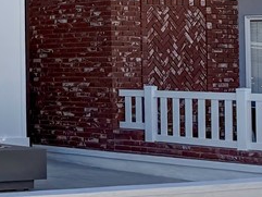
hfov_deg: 15.1
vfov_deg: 13.6
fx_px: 772
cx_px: -283
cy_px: -99
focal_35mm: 102
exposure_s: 1/4700
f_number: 1.8
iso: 80
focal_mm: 6.8
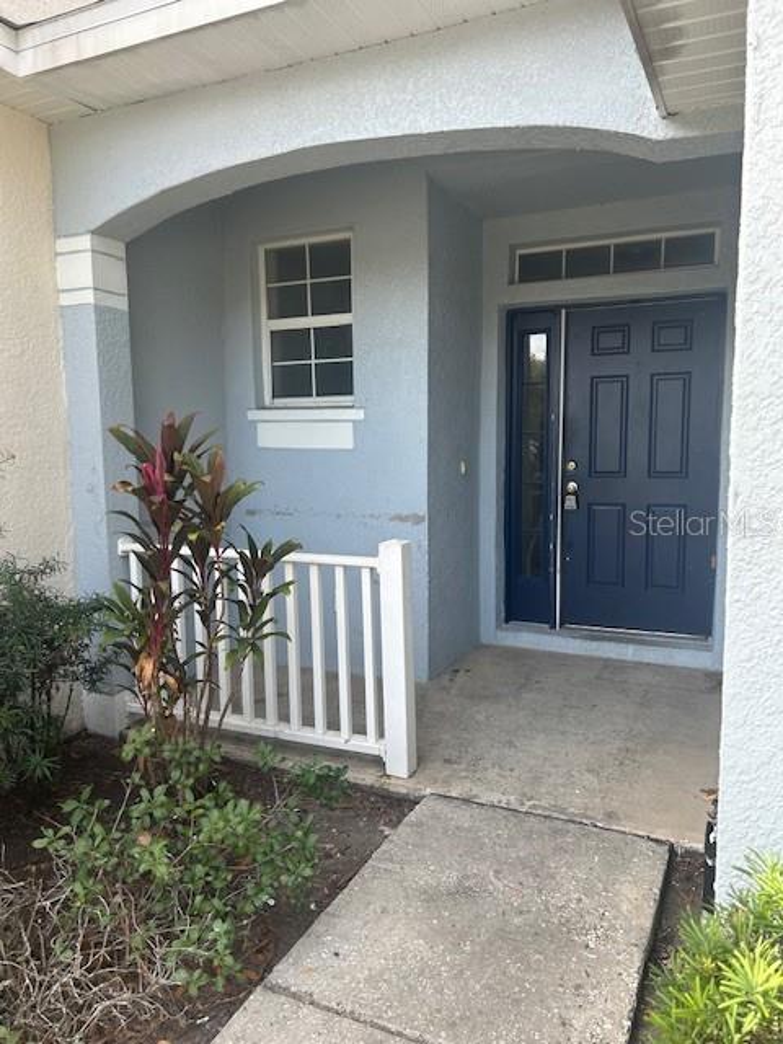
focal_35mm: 26
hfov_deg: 53.1
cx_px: 392
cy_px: 522
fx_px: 784
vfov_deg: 67.3
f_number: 1.5
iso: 50
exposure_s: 1/379
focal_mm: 5.7
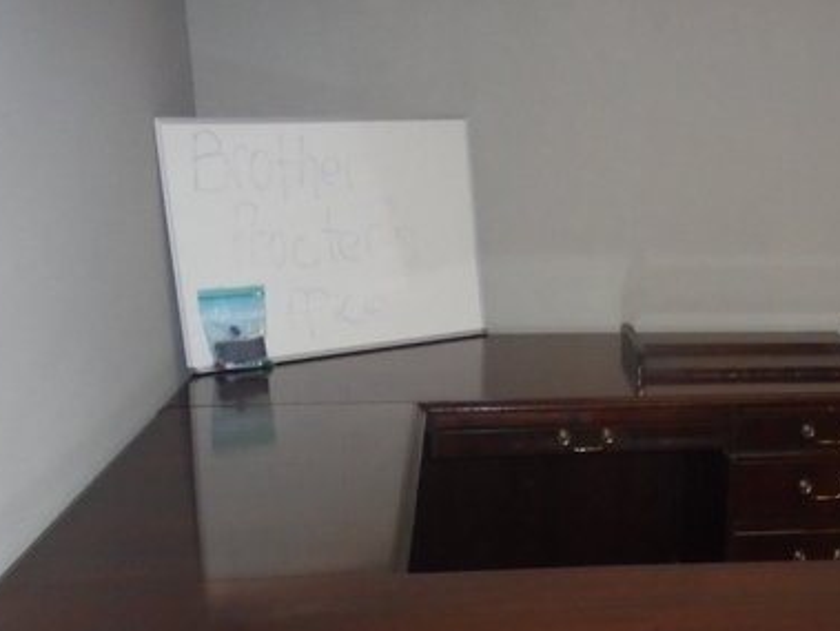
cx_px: 611
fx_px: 1287
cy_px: 635
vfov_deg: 26.1
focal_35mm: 53
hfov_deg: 35.5
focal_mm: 4.6
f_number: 3.5
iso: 400
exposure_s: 1/30
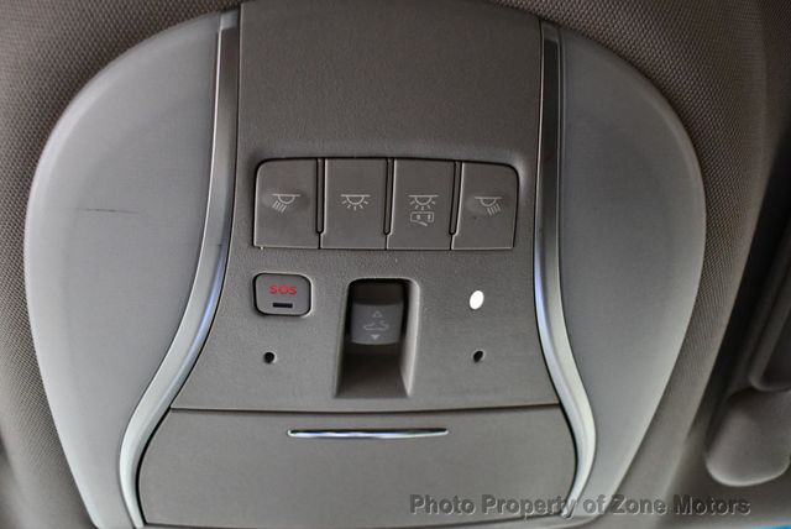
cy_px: 264
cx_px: 396
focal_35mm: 36
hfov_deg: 53.1
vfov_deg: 36.9
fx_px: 792
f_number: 3.5
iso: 3600
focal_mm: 18
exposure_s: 1/60
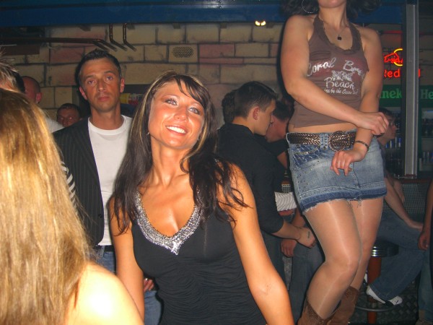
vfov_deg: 37.7
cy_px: 162
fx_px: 475
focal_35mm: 38
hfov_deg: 49.0
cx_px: 216
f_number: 2.8
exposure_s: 1/60
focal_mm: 7.9
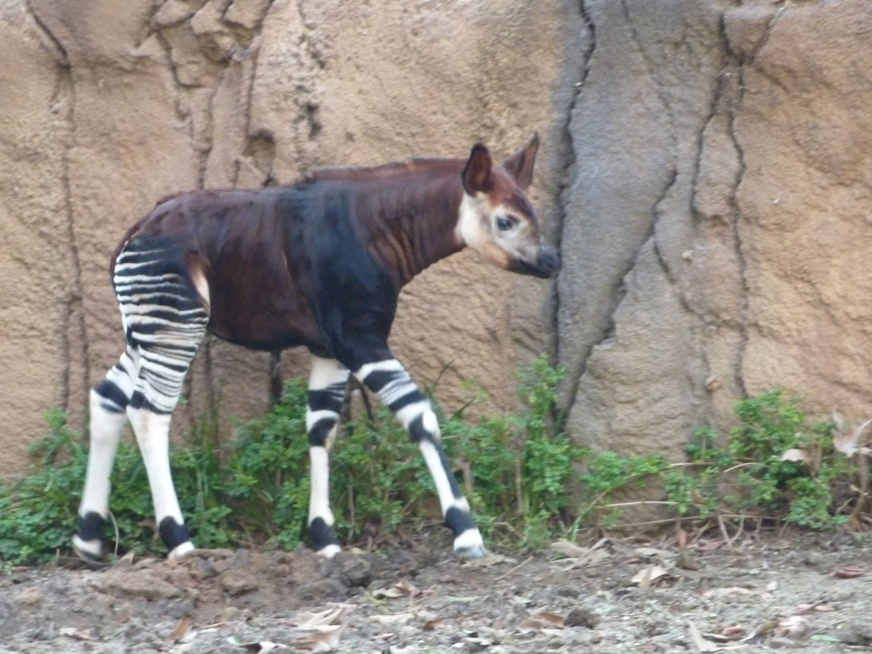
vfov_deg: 4.6
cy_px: 325
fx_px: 8212
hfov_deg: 6.1
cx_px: 427
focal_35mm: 326
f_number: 4.9
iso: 500
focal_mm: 49.2
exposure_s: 1/60
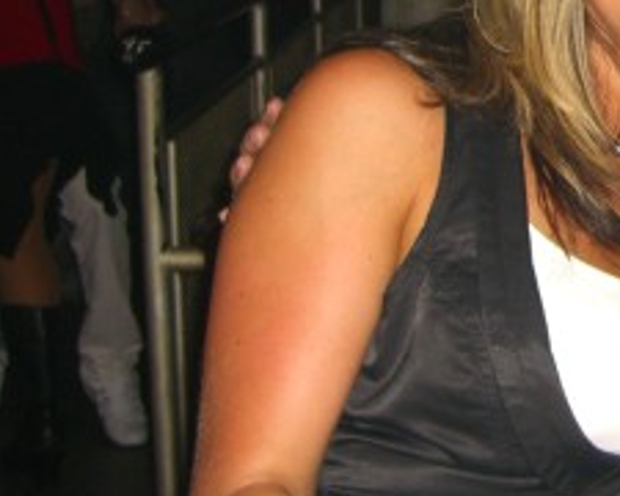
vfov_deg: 15.4
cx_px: 736
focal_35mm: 99
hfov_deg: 18.4
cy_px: 91
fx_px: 1817
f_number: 2.8
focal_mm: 7.9
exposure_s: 1/60
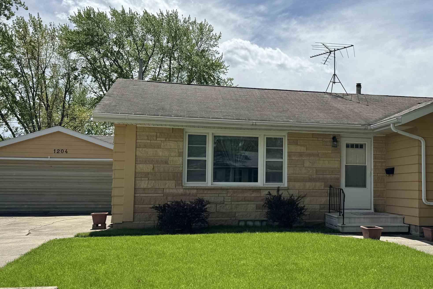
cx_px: 292
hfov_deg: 48.6
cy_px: 155
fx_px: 469
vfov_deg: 34.2
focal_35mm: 39
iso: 80
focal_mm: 6.76
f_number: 1.78
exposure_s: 1/7092
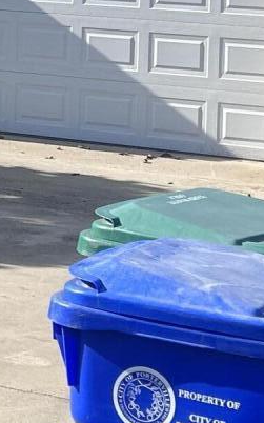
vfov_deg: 14.8
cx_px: -154
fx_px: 1578
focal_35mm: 137
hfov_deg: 9.3
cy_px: -76
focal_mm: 5.7
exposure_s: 1/4831
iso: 50
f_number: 1.5
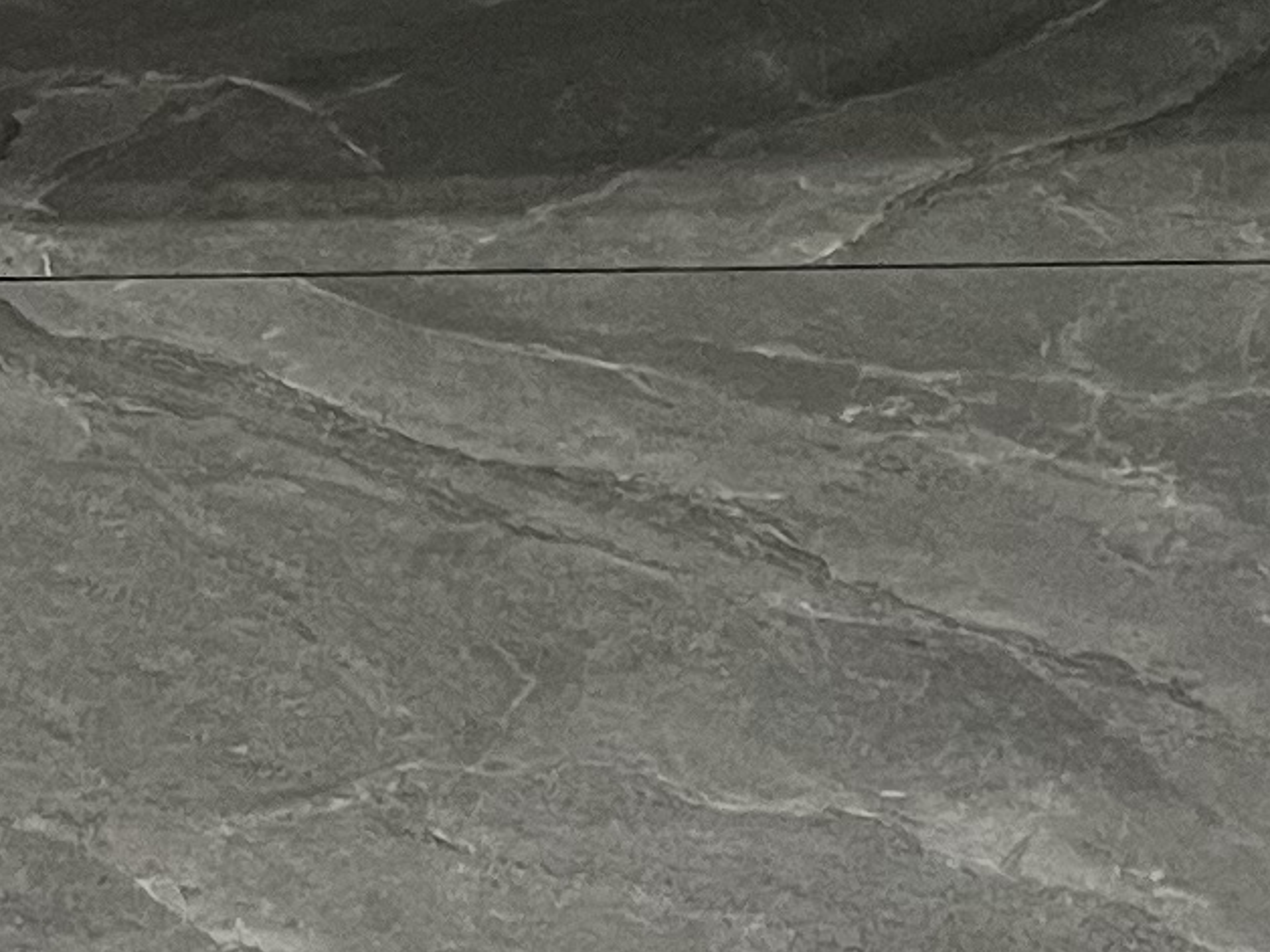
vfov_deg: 7.7
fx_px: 6127
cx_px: 107
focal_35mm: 167
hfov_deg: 11.7
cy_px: -1973
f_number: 1.6
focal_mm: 5.1
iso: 125
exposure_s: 1/50
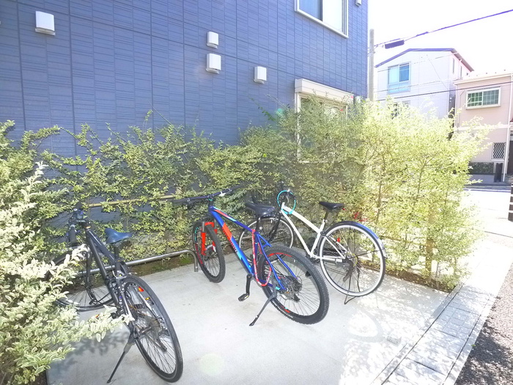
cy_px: 192
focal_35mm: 24
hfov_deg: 71.6
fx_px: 356
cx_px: 256
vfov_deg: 56.8
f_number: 2.8
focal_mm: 5.1
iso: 400
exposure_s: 1/200
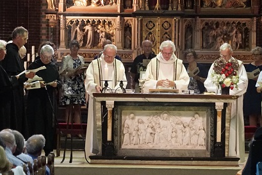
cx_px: 151
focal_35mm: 295
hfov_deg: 7.0
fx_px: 2148
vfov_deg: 4.7
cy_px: 108
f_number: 6.3
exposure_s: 1/125
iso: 6400
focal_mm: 134
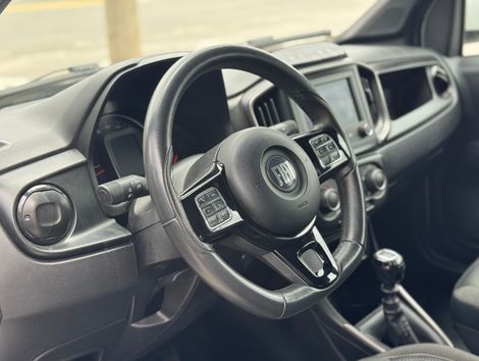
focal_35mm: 48
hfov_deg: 39.6
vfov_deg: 30.3
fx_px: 665
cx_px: 240
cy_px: 180
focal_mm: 6.76
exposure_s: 1/173
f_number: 1.78
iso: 64
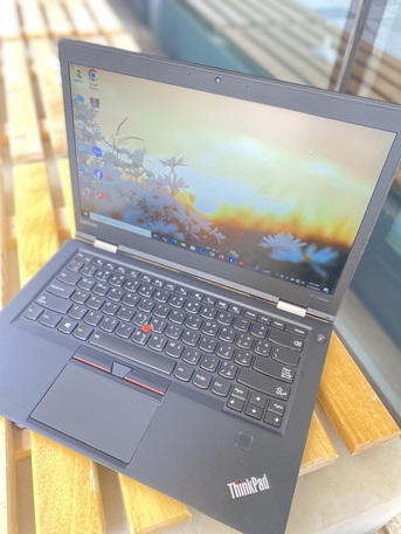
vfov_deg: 67.3
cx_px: 200
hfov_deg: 53.1
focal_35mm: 26
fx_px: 401
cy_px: 267
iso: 160
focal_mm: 4.25
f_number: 1.8
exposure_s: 1/60
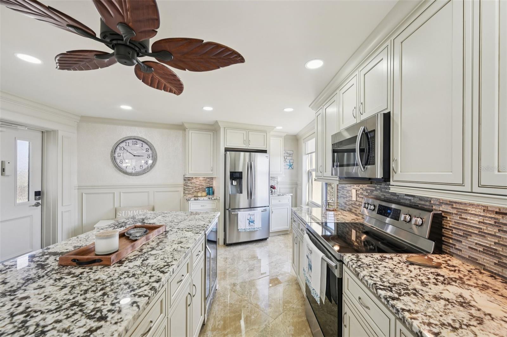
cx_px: 254
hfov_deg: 104.3
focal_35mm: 14
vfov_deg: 81.1
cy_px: 168
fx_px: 197
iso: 400
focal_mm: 14
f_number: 8
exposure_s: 1/100
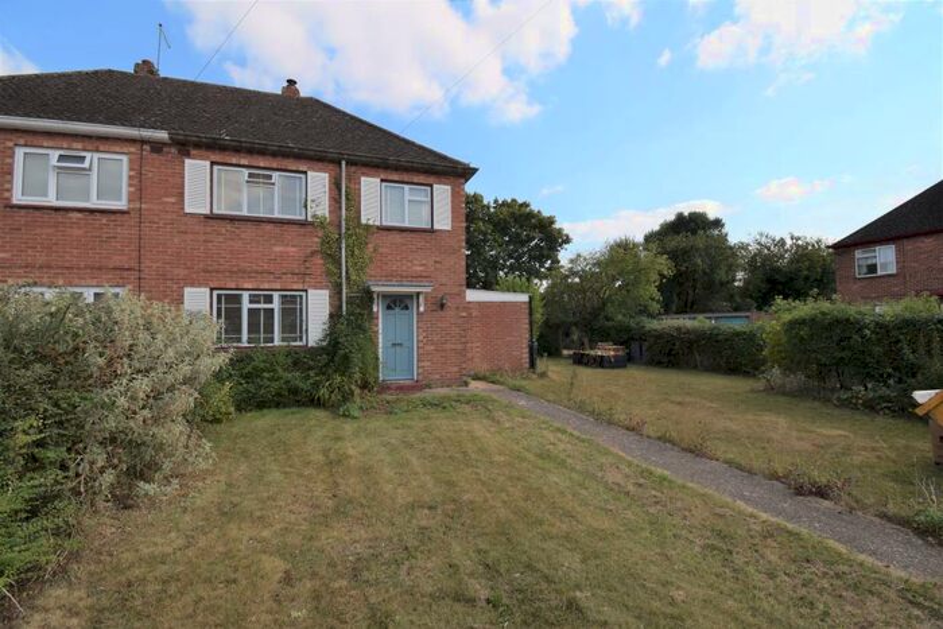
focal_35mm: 15
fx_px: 393
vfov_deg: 77.4
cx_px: 472
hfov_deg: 100.4
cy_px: 314
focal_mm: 10
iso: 100
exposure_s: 1/200
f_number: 9
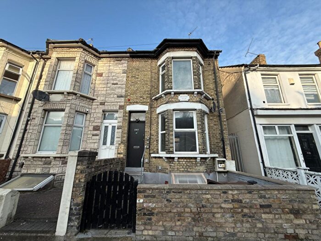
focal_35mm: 14
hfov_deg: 102.1
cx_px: 160
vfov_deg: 85.7
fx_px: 130
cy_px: 120
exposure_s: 1/482
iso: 50
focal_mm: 2.22
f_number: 2.2
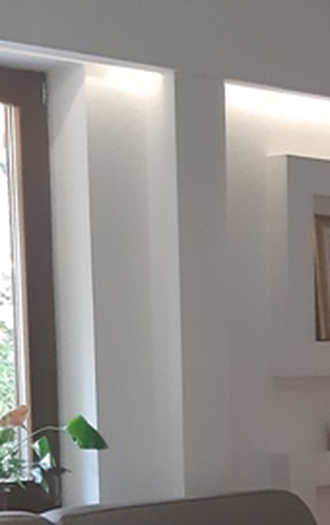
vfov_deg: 18.7
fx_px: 1550
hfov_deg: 11.6
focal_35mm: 108
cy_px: 531
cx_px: 493
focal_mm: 3.93
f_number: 1.7
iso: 400
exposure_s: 1/50
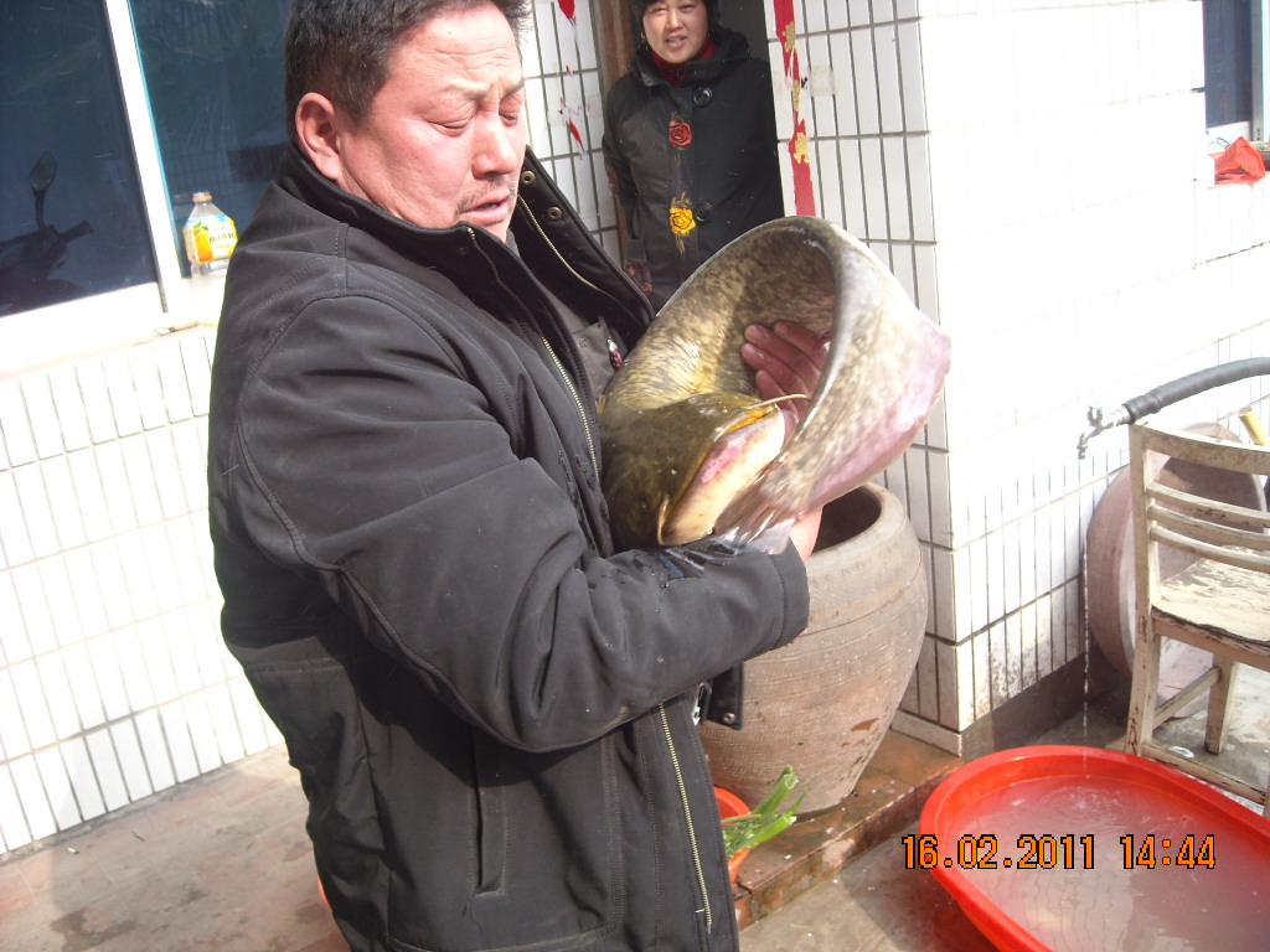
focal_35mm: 35
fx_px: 1284
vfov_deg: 40.7
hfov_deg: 52.6
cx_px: 635
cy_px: 476
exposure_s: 1/168
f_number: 2.8
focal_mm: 5.7
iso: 64
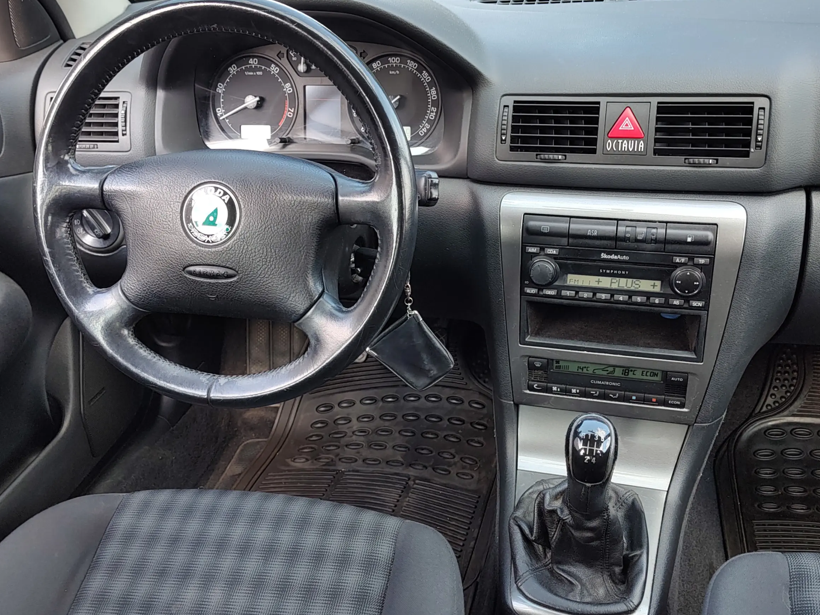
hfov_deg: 53.9
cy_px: 299
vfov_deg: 41.8
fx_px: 805
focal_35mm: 34
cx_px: 426
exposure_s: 1/101
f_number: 1.8
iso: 100
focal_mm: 5.56
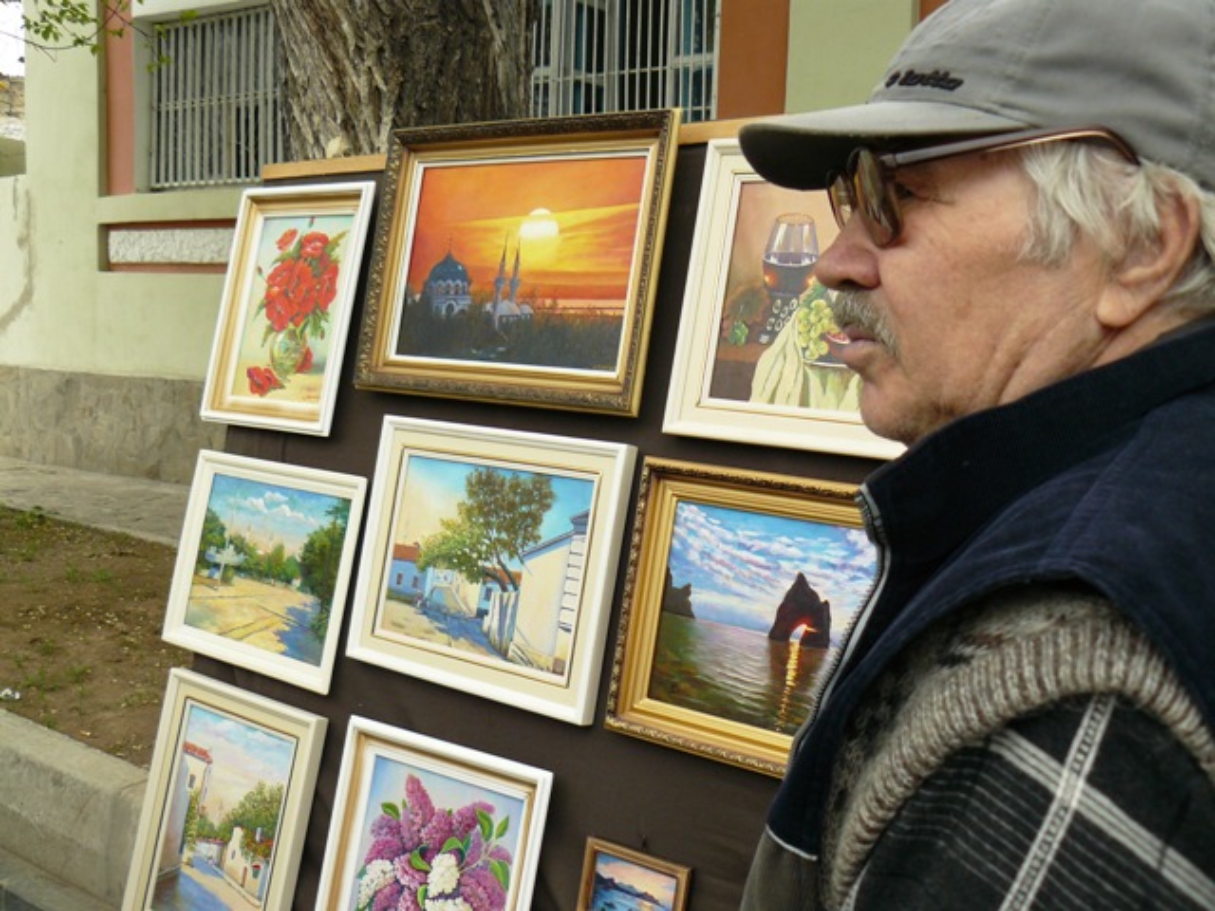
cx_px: 608
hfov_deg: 51.4
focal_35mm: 36
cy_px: 456
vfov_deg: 39.7
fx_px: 1264
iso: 100
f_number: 3.2
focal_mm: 6
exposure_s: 1/125
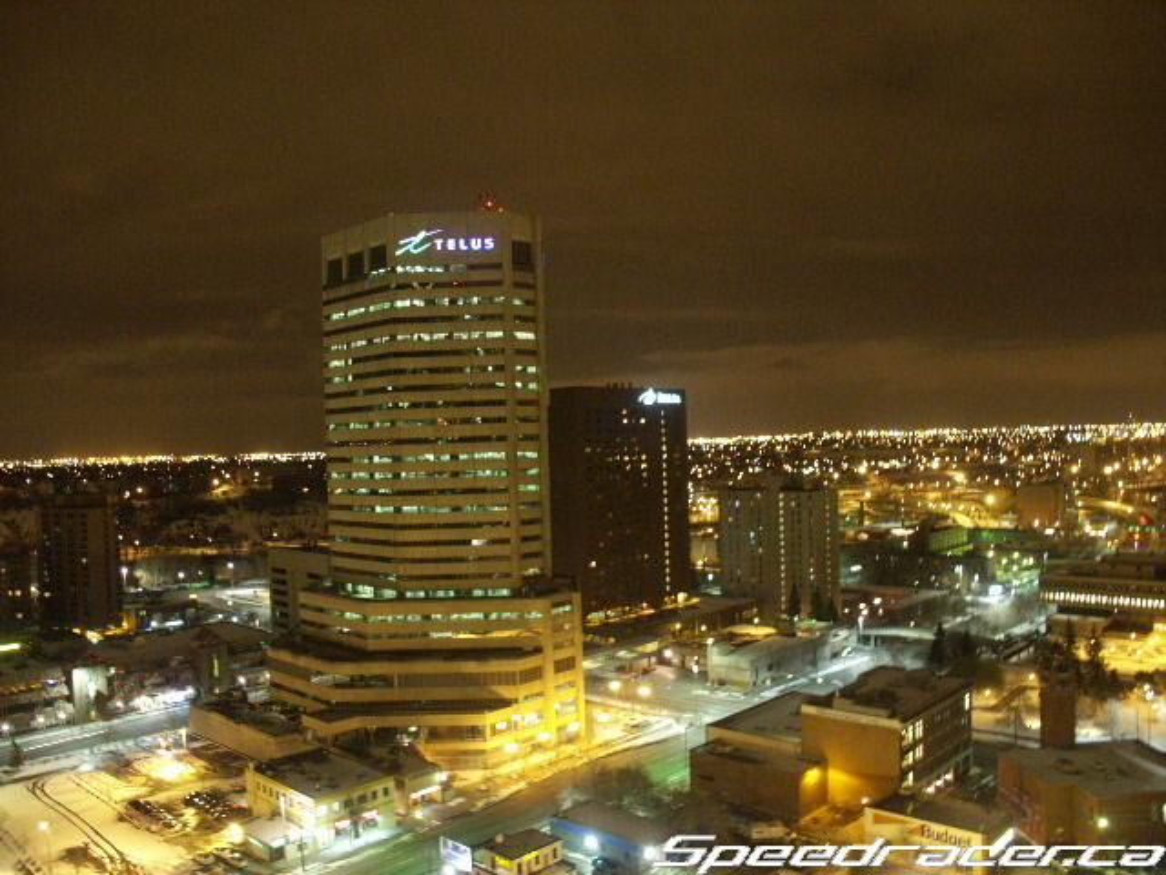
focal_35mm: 29
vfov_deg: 48.2
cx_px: 583
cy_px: 438
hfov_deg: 61.7
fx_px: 977
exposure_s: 1.5
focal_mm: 7.59
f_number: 2.8
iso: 200
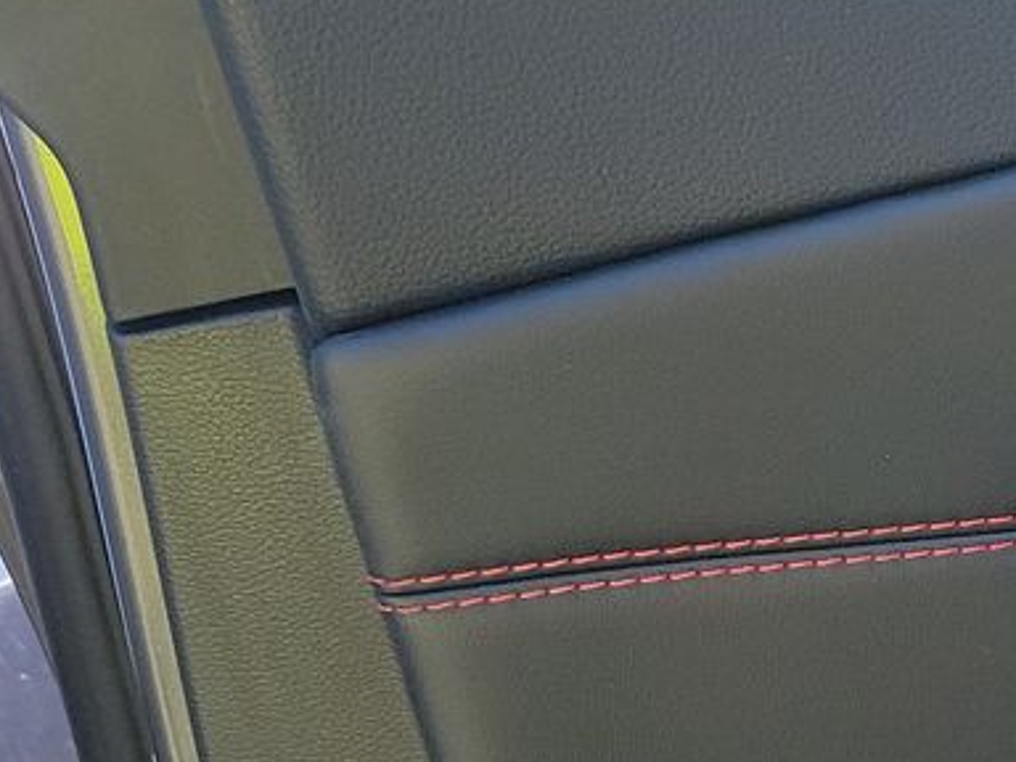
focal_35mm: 100
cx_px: 1545
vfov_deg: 14.1
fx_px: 2935
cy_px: 1048
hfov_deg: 17.5
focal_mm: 6.7
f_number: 1.8
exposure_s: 1/119
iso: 56
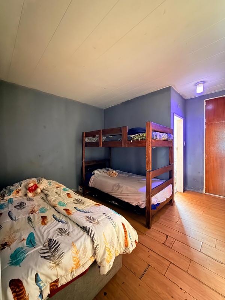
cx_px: 112
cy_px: 150
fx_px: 121
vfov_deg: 102.1
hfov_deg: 85.7
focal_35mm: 14
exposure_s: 1/8
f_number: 2.2
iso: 1600
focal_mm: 2.22
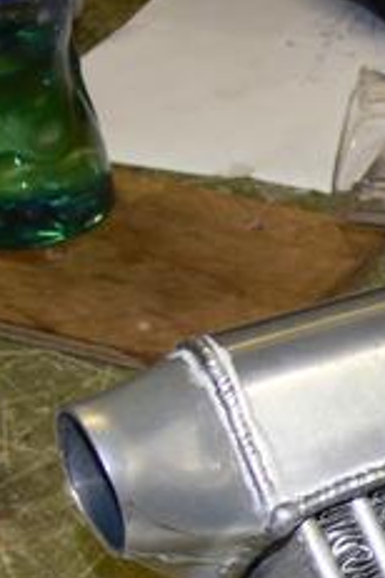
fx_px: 2021
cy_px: 741
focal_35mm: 126
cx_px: 975
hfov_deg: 9.5
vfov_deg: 15.5
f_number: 2.8
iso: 100
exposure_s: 1/30
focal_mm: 7.4
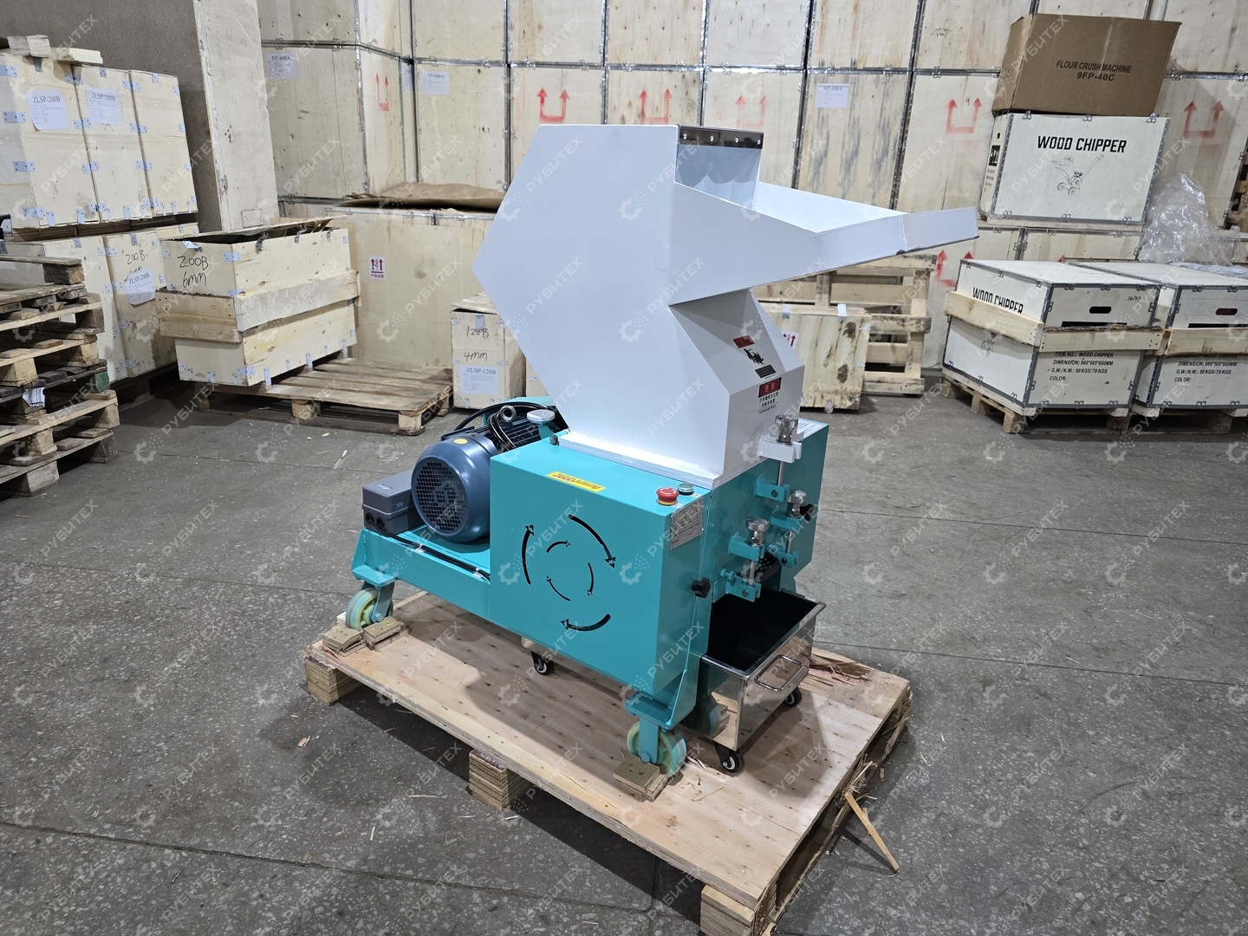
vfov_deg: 58.9
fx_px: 829
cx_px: 624
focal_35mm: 23
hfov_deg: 73.9
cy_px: 468
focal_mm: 6.3
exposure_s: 1/100
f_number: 1.7
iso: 250
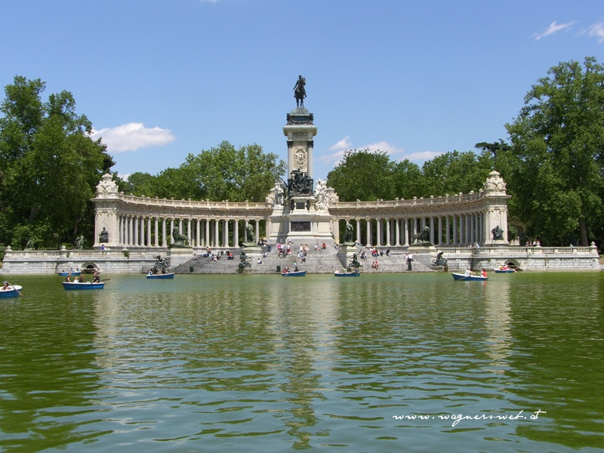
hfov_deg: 38.2
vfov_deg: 29.1
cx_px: 302
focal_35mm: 50
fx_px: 872
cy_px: 226
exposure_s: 1/320
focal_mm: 12.9
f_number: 6.3
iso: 50
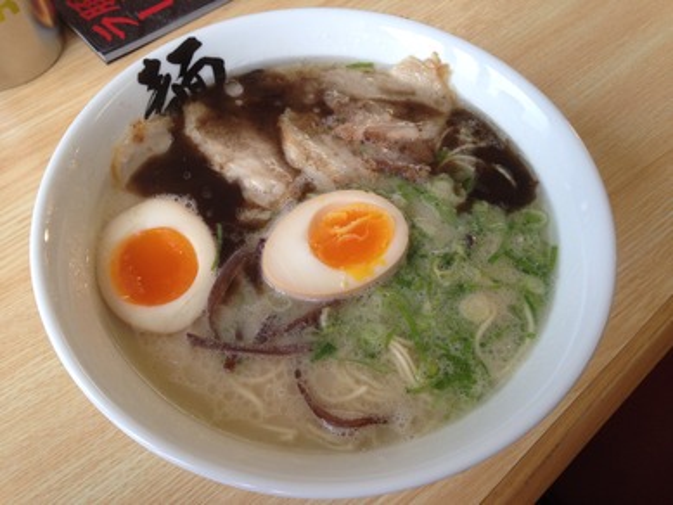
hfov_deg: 55.3
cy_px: 252
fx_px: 642
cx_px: 336
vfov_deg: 43.0
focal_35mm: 33
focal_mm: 4.12
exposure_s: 1/120
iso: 80
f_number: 2.4
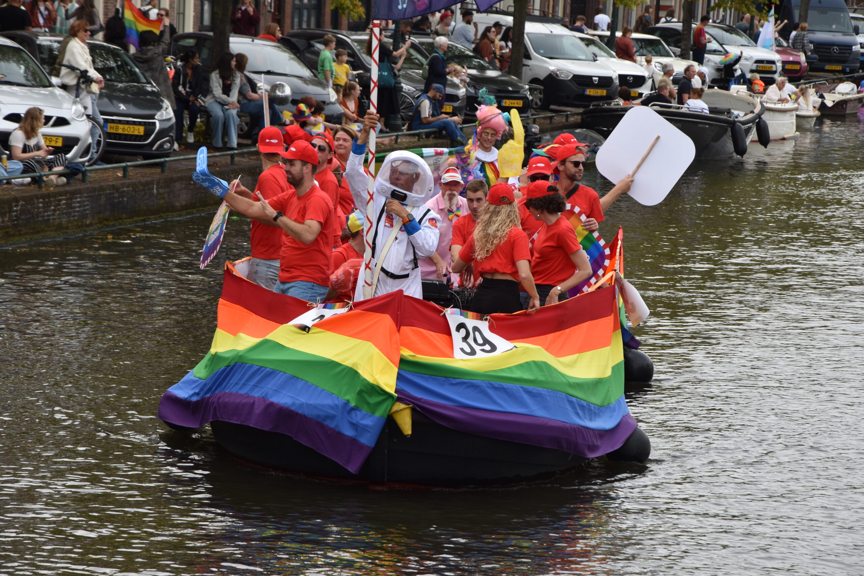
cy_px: 288
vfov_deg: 8.7
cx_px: 432
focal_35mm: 158
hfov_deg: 13.0
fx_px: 3780
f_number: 8
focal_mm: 105
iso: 200
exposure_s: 1/250
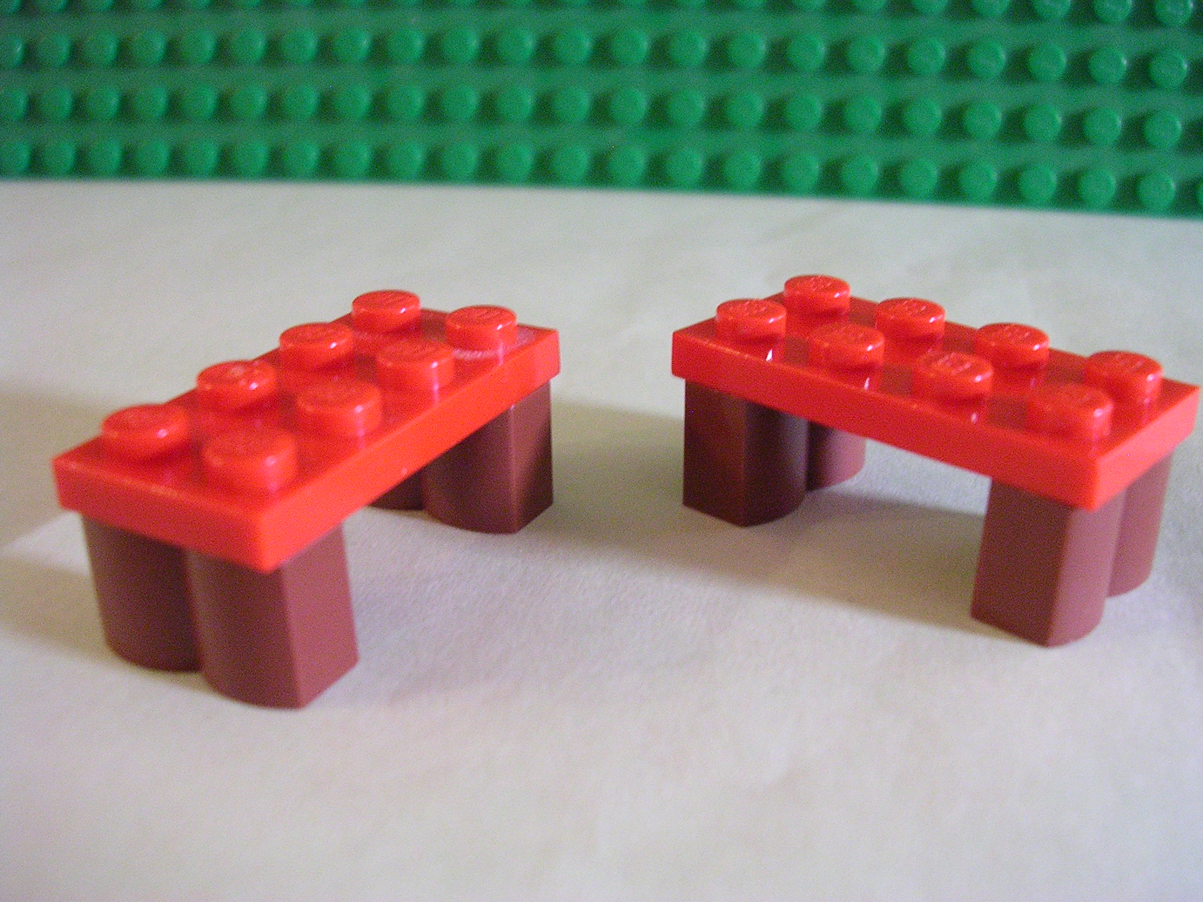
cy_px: 451
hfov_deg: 49.0
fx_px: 1321
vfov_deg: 37.7
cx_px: 602
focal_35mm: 38
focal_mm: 5.8
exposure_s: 1/2.9
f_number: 2.8
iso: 400
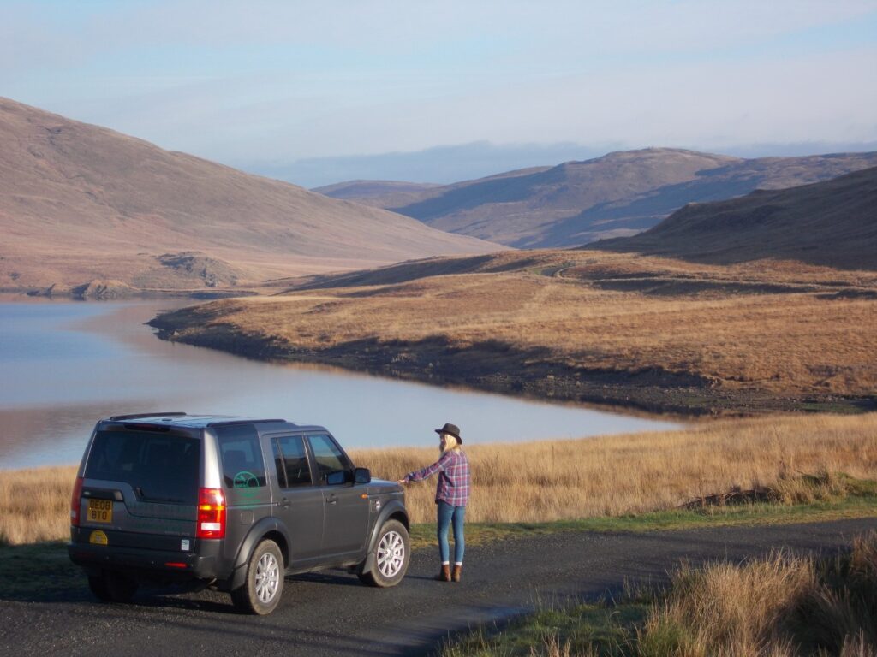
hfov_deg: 17.4
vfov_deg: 13.1
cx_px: 438
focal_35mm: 113
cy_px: 328
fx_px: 2863
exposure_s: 1/160
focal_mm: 20.1
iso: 80
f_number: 6
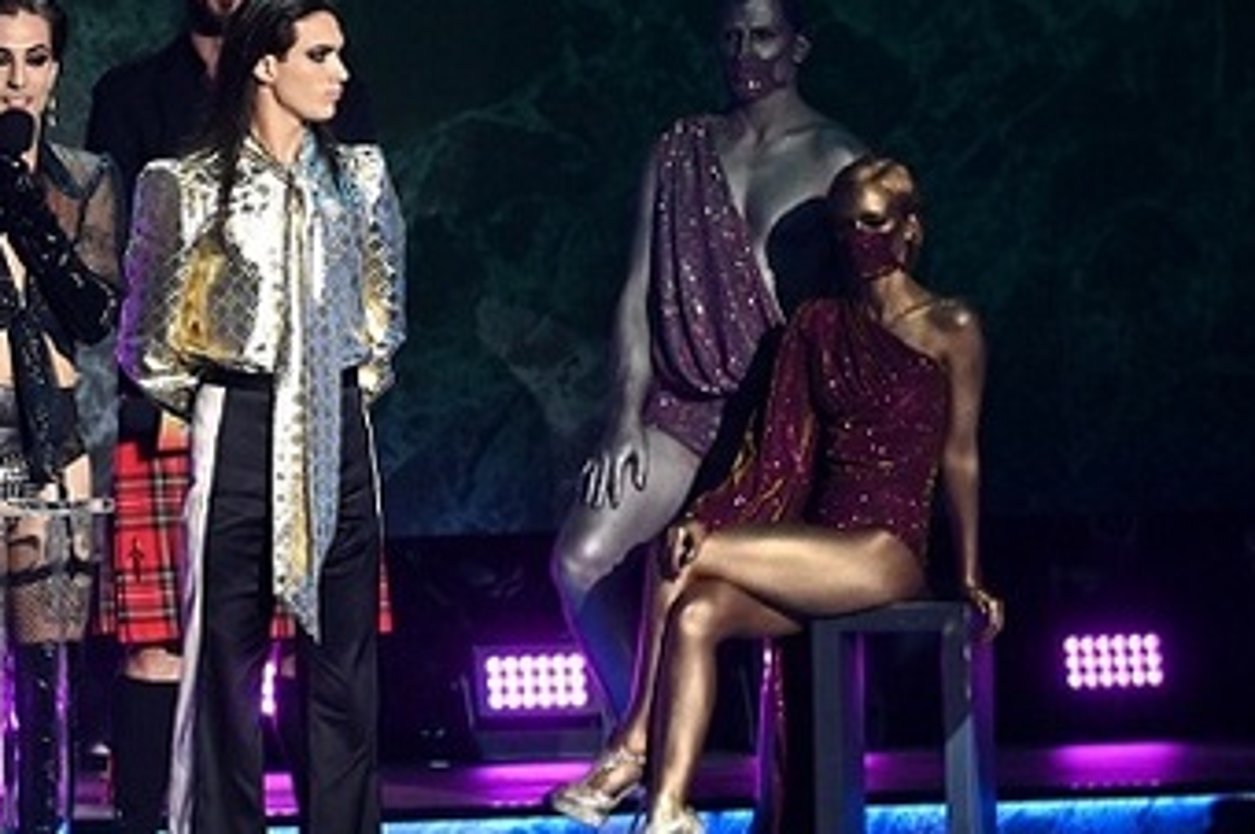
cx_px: 63
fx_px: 21836
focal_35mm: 627
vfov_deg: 2.2
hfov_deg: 3.3
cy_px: 445
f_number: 4
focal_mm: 300
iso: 5000
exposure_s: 1/400
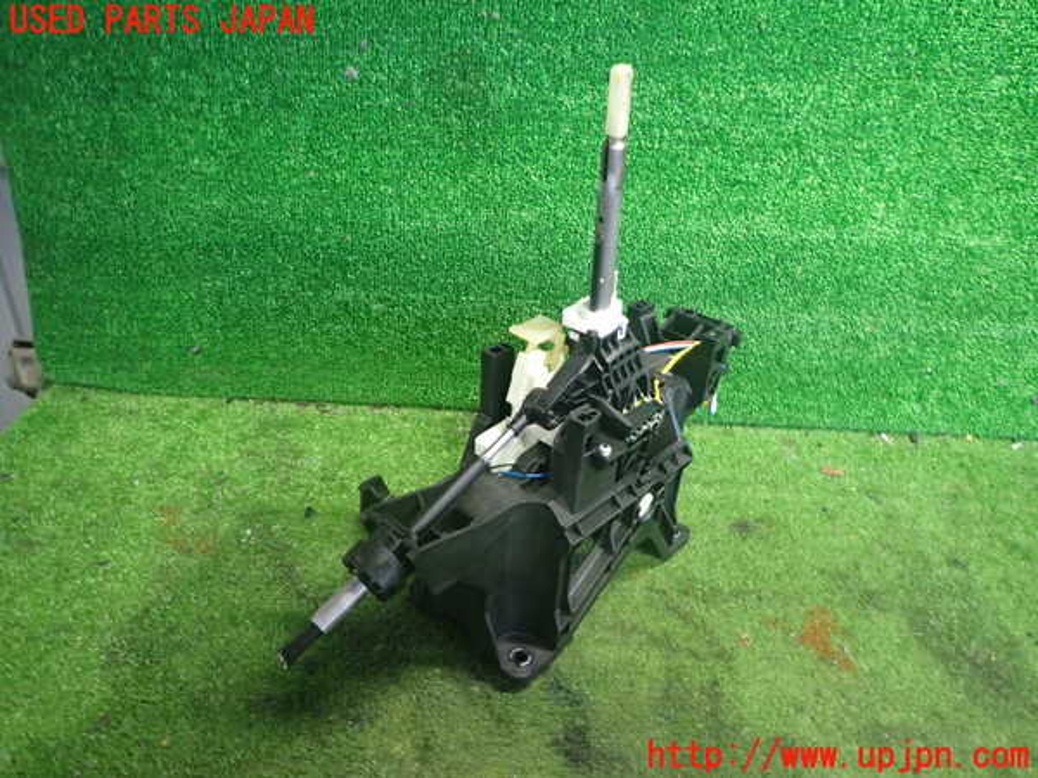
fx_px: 750
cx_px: 519
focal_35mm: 25
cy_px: 389
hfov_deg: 69.4
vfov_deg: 54.9
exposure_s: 1/30
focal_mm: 4.5
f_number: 2
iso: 500
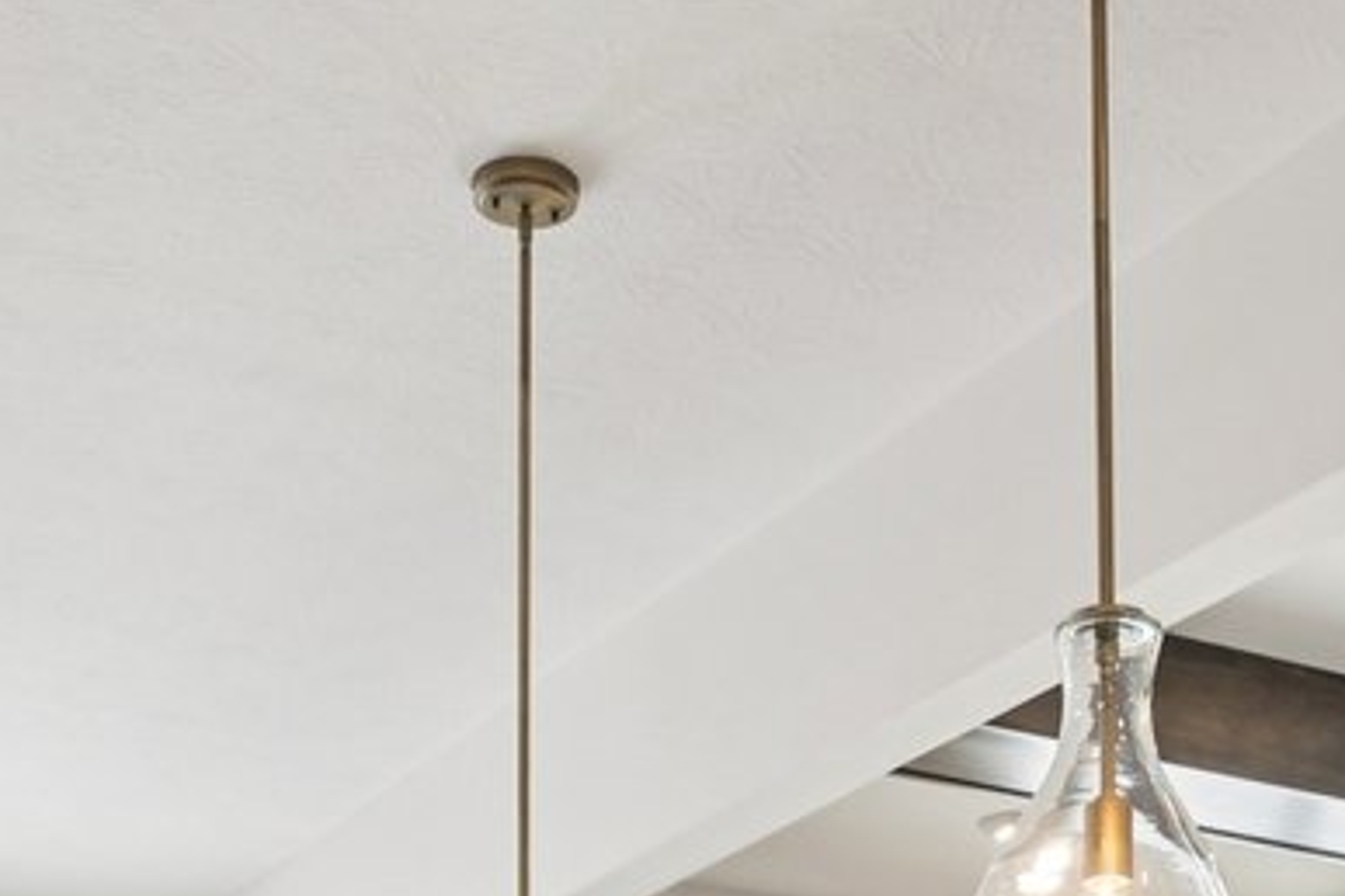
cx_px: 716
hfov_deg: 27.3
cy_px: 1686
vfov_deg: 15.4
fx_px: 2765
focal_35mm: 74
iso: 100
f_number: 8
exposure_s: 1/30
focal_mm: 14
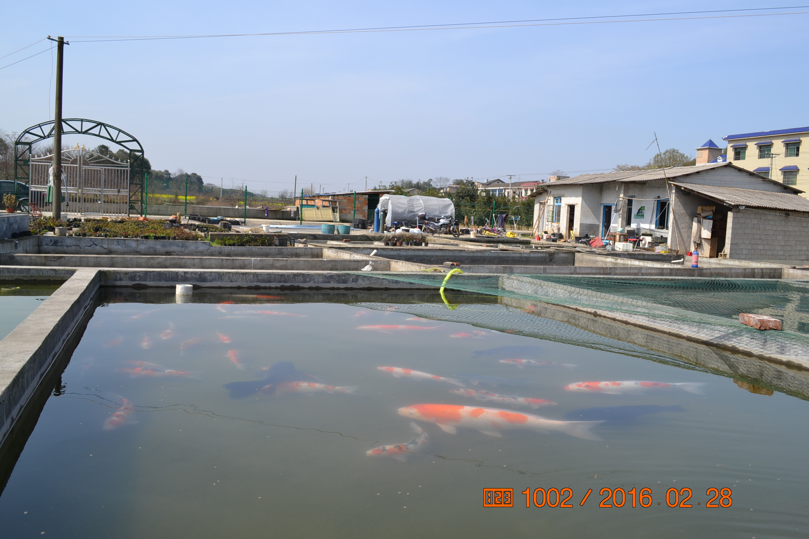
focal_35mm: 27
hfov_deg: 67.4
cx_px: 404
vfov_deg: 47.9
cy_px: 270
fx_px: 607
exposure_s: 1/250
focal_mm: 18
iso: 100
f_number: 8
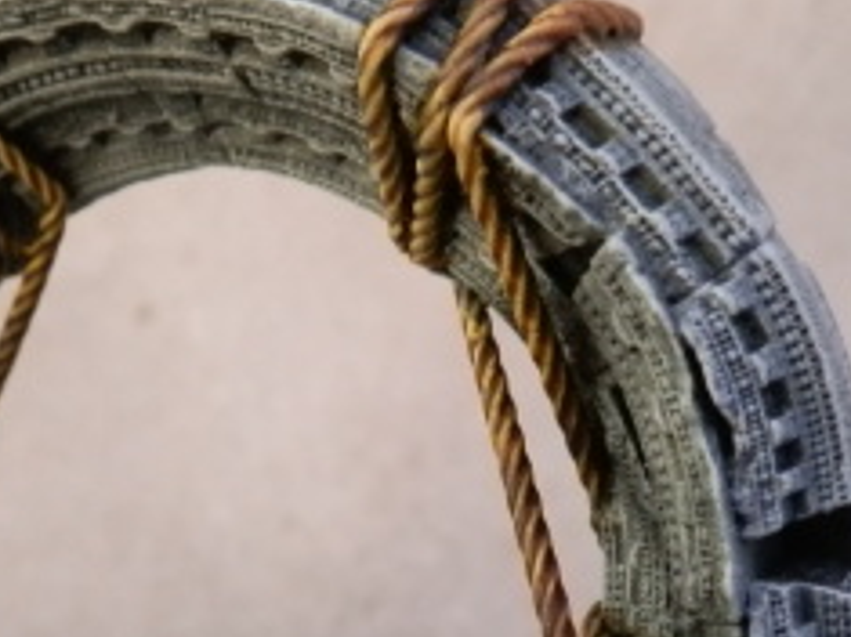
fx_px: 1573
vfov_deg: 21.9
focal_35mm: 64
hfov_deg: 29.9
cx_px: 228
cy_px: 659
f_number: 3.1
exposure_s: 1/100
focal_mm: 5
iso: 400
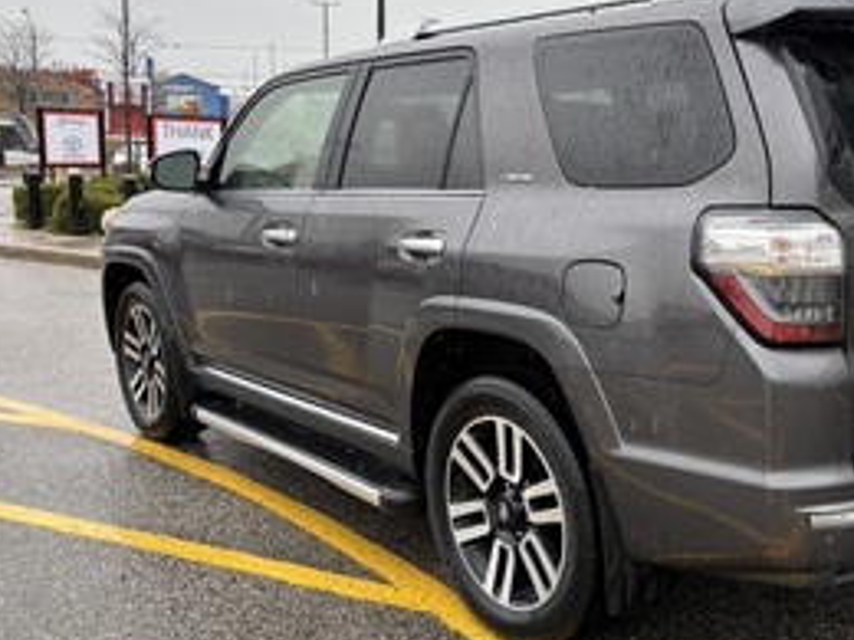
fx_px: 1036
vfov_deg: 34.3
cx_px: 585
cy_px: 313
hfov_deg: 44.0
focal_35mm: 42
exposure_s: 1/130
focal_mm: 5.96
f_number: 1.6
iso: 32
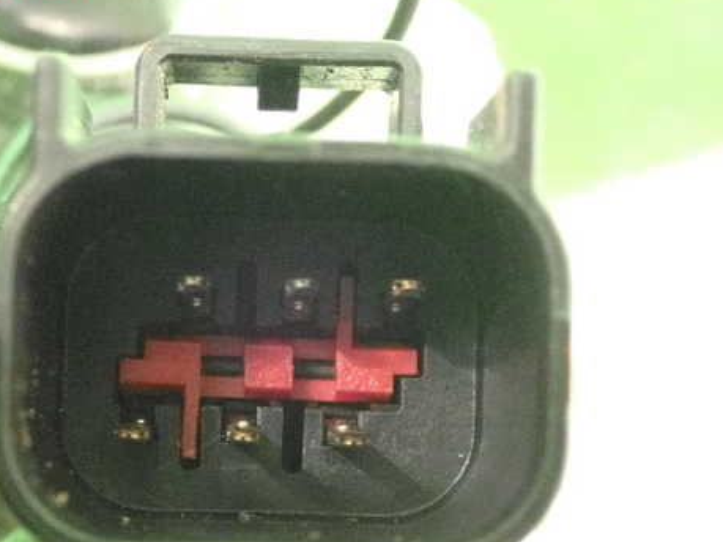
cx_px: 263
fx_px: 1691
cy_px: 307
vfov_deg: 18.2
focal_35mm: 81
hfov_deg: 24.1
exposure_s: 1/125
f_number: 3.6
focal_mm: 11.09
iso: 6400
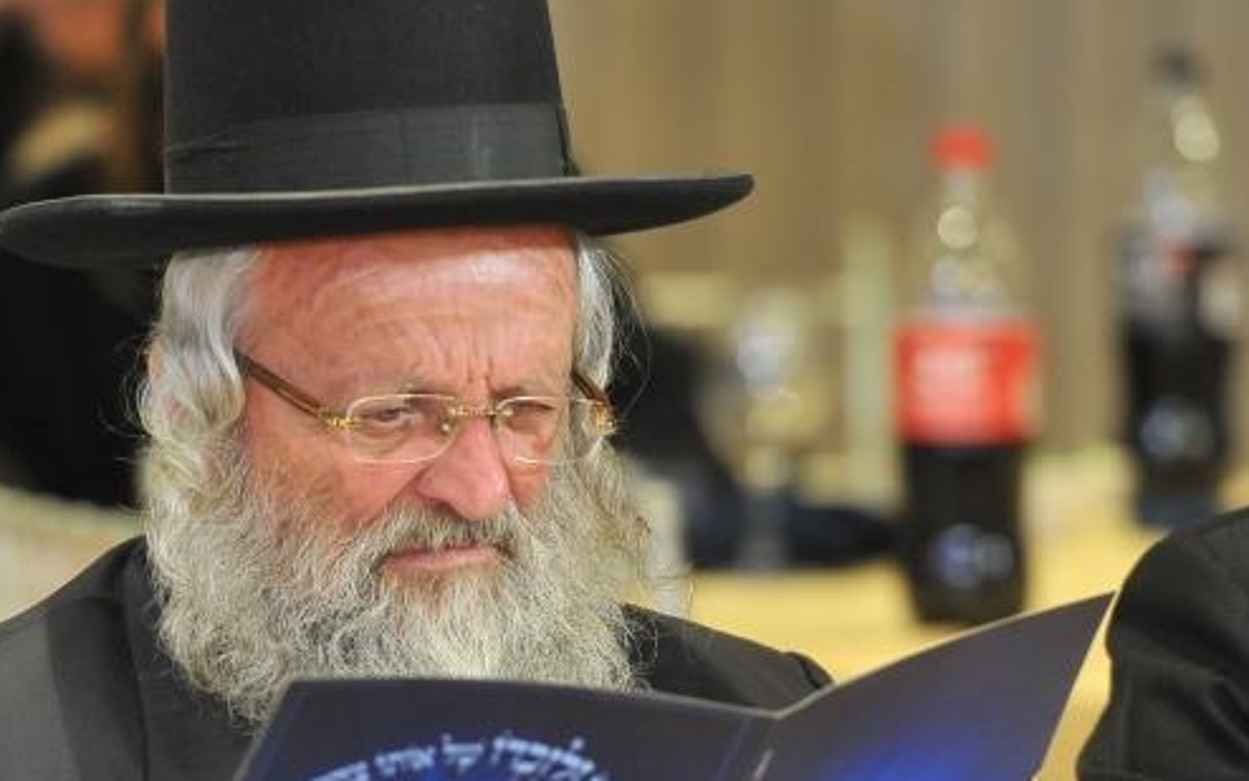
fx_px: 14368
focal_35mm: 422
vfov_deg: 3.1
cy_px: 530
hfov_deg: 5.0
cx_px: 435
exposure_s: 1/125
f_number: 3.5
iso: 2000
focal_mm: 200
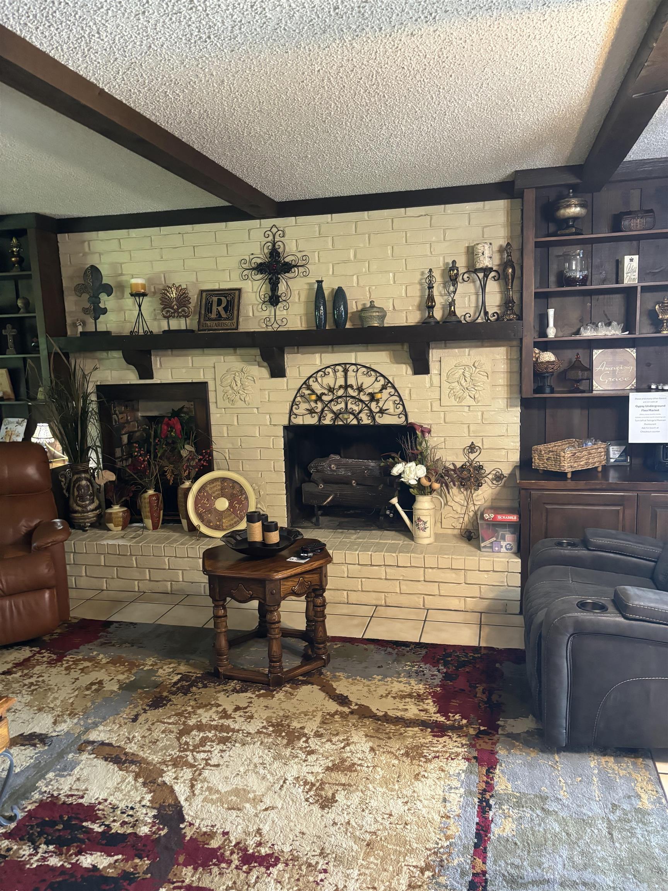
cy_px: 446
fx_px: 669
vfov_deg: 67.3
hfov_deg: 53.1
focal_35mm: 26
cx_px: 334
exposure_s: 1/60
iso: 500
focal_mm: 5.96
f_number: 1.6
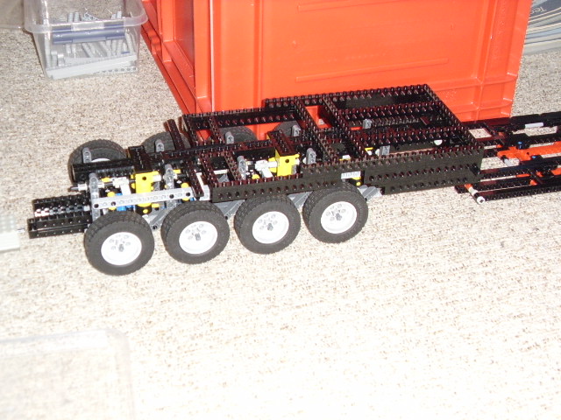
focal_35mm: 44
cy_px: 210
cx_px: 280
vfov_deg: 32.9
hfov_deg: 42.9
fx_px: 713
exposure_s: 1/60
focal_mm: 8.4
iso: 259
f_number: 3.4
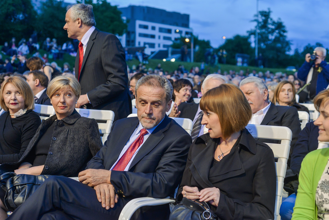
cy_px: 110
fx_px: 457
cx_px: 164
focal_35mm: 50
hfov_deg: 39.6
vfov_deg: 27.0
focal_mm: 50
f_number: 4
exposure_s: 1/160
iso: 1000
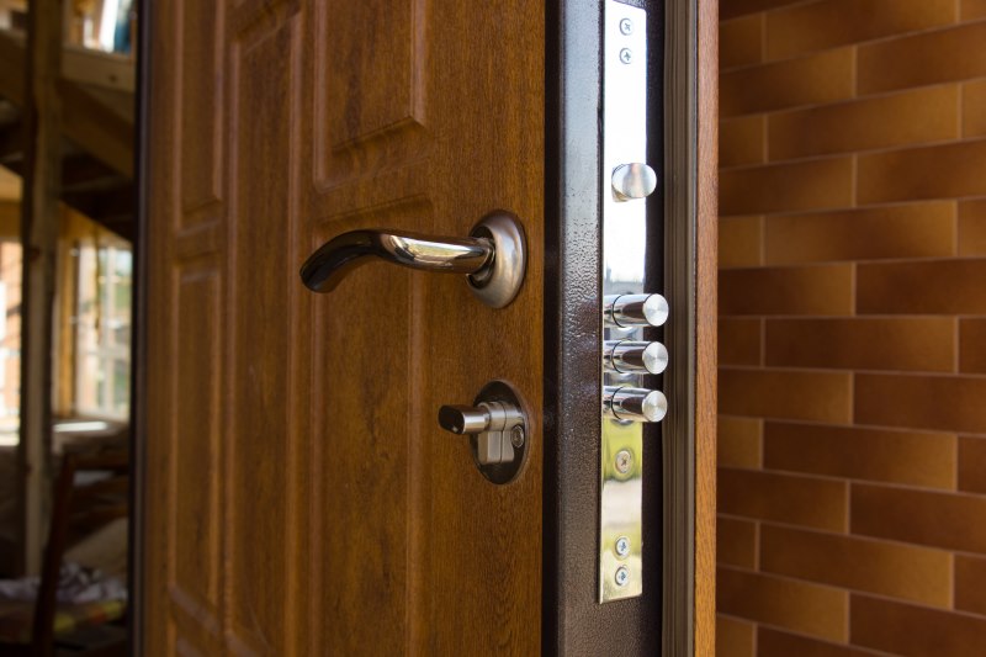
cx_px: 493
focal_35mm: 36
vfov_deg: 36.9
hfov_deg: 53.1
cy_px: 328
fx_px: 986
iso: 100
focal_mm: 24
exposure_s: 1/60
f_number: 5.6
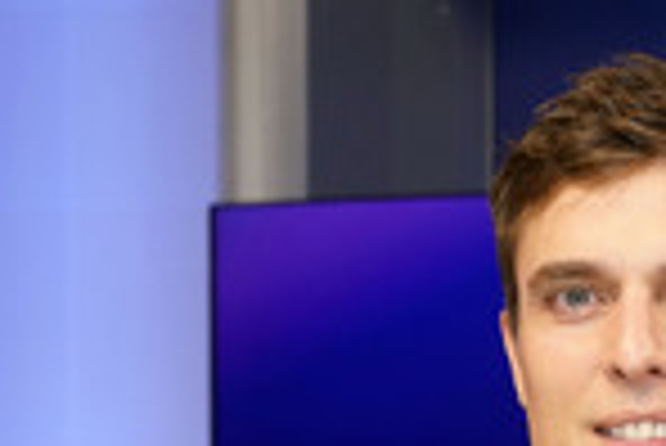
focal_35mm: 134
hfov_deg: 15.1
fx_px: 2481
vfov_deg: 9.9
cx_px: 637
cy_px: 671
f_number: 5
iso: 2000
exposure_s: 1/160
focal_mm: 44
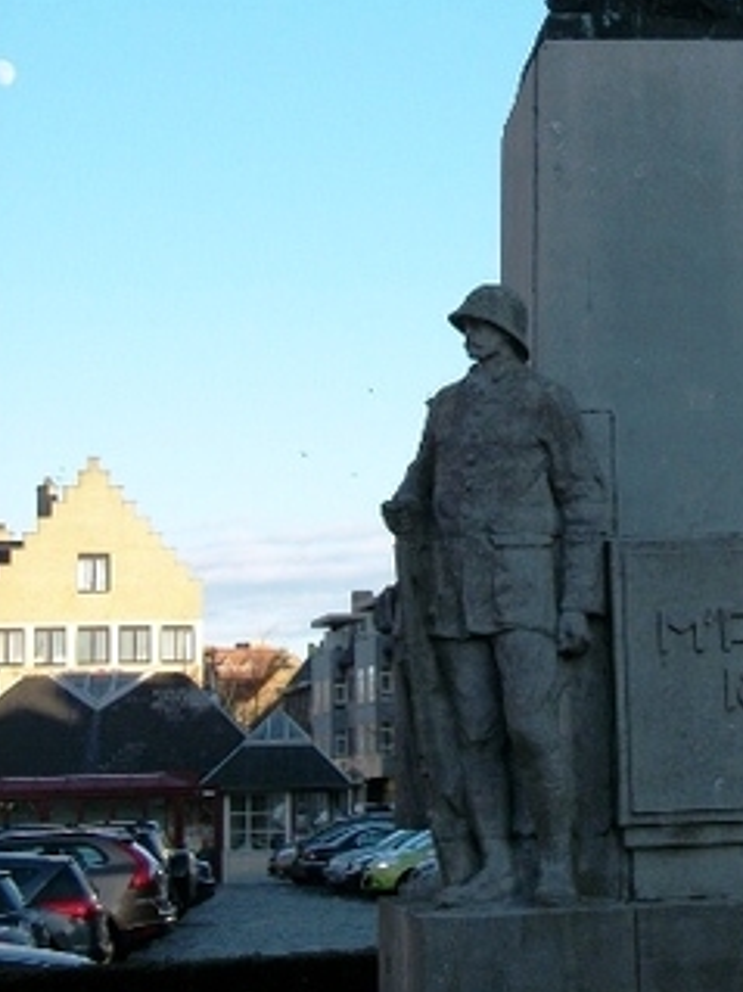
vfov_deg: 20.6
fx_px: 2692
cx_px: 687
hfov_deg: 15.5
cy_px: 168
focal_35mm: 94
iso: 80
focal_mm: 8.8
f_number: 3.6
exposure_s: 1/320
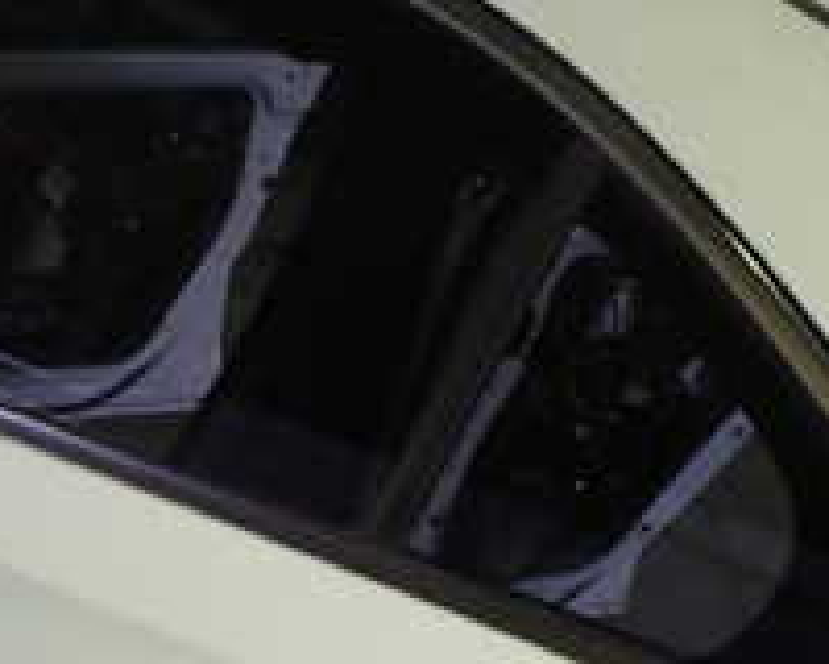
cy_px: 635
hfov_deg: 21.3
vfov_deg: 17.1
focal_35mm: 88
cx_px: 95
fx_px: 2159
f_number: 2.3
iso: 200
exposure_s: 1/50
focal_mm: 5.4
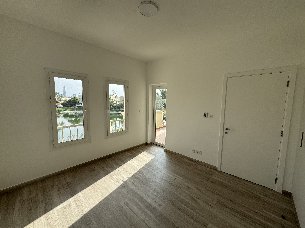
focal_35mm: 14
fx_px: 123
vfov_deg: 85.7
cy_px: 114
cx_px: 152
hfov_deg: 102.1
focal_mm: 2.22
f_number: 2.2
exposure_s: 1/556
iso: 40
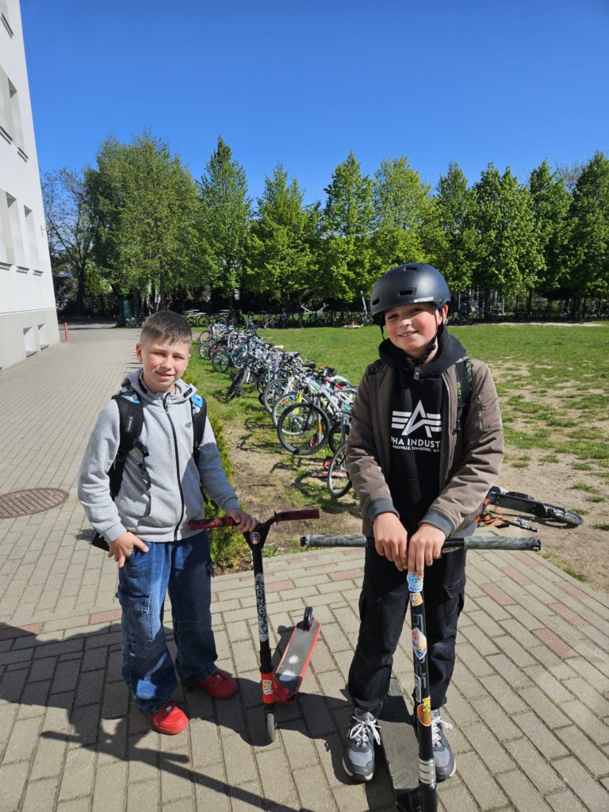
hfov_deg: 58.9
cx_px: 304
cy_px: 406
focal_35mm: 23
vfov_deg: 73.9
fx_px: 540
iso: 25
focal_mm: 5.4
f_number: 1.8
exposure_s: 1/2572
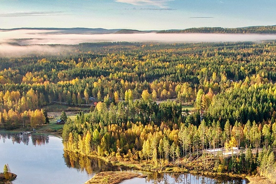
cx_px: 205
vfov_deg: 15.8
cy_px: 222
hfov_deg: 24.2
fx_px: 636
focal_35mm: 83
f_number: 2.8
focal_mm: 8.38
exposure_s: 1/640
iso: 100
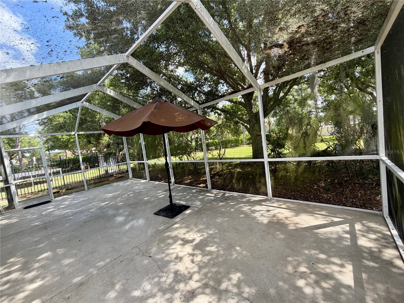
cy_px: 152
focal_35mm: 14
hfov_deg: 102.1
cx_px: 202
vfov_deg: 85.7
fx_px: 163
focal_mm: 2.22
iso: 40
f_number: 2.2
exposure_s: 1/207
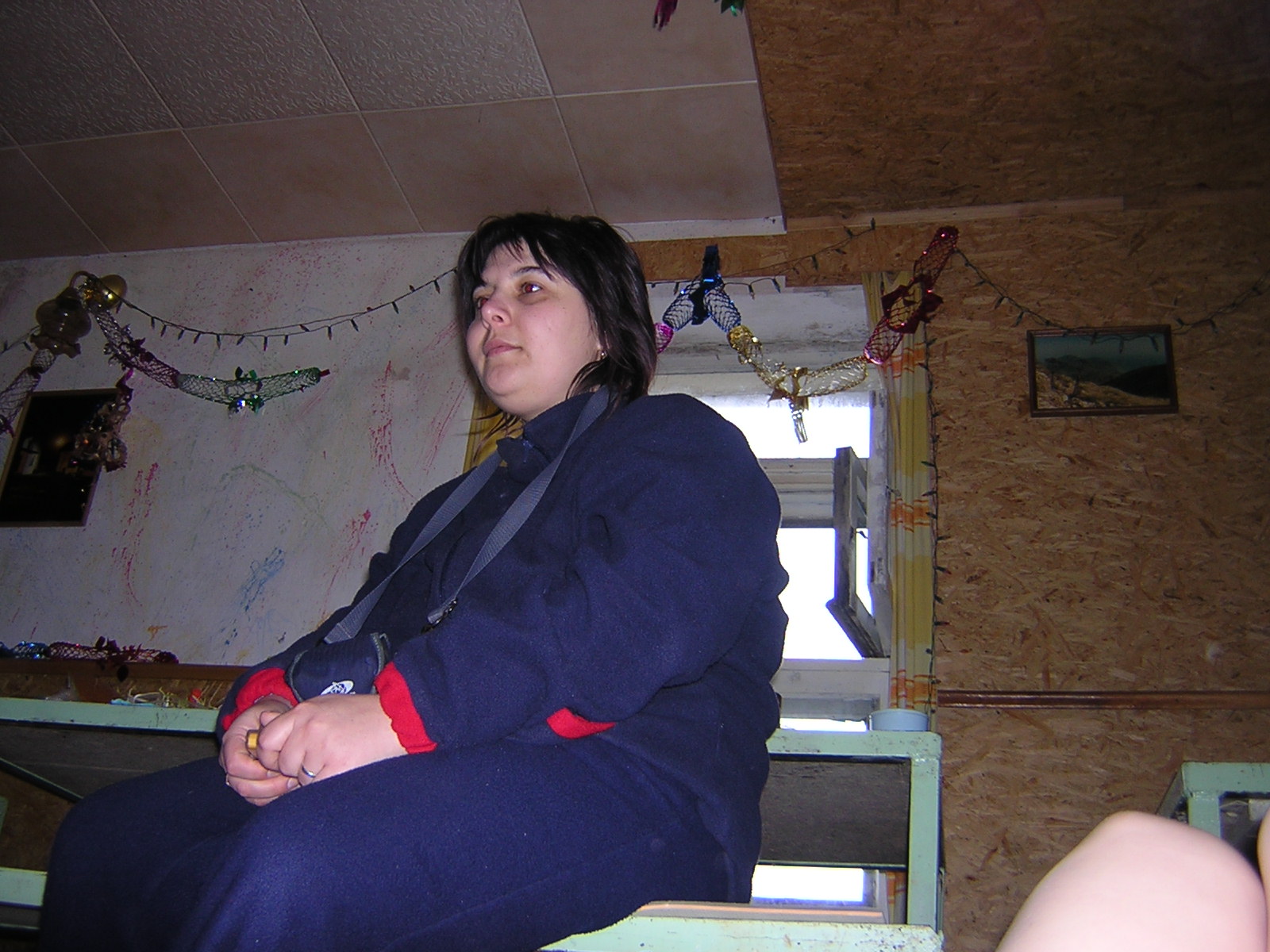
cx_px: 635
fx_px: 1321
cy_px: 476
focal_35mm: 36
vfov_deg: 39.7
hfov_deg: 51.4
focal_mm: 4.7
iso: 105
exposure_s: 1/60.1
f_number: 2.6
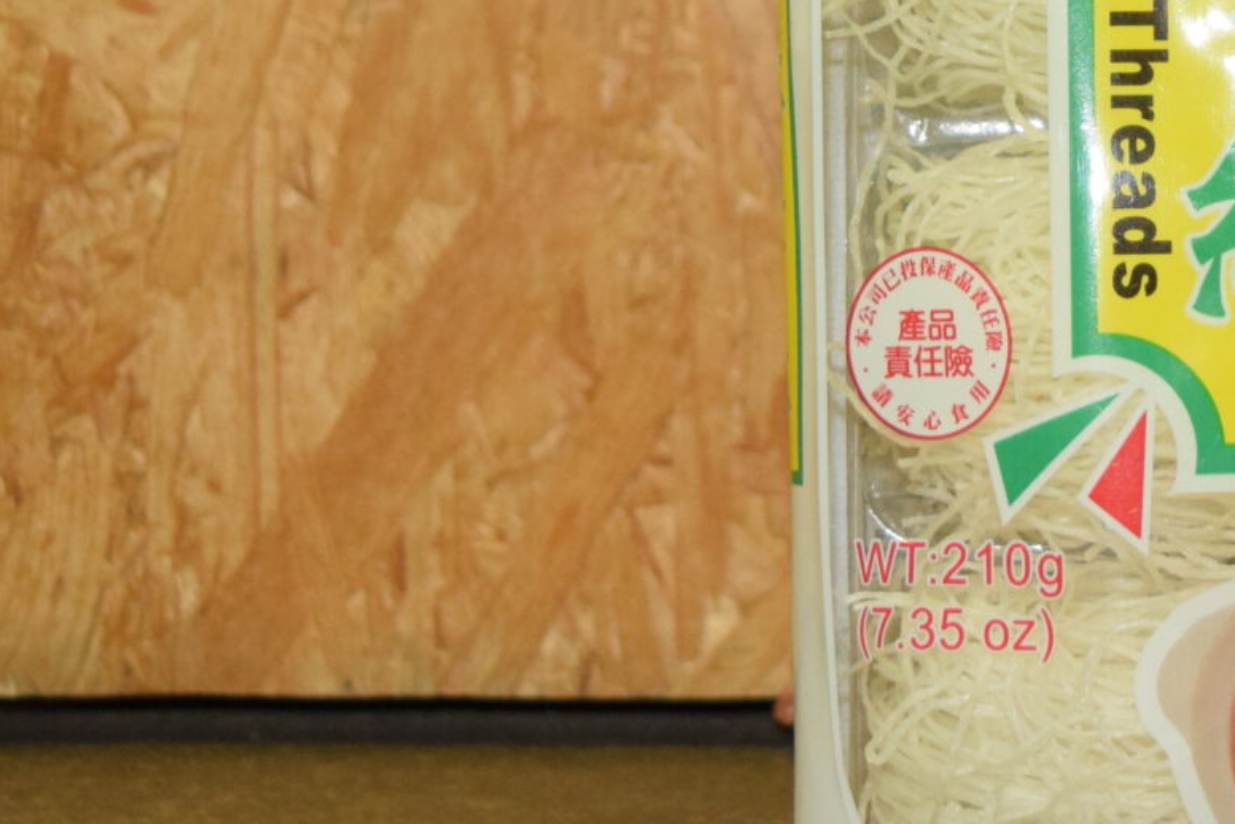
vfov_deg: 10.9
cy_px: -147
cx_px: 1278
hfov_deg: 16.2
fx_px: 4243
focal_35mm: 124
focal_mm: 25
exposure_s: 1/60
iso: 1250
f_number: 4.5
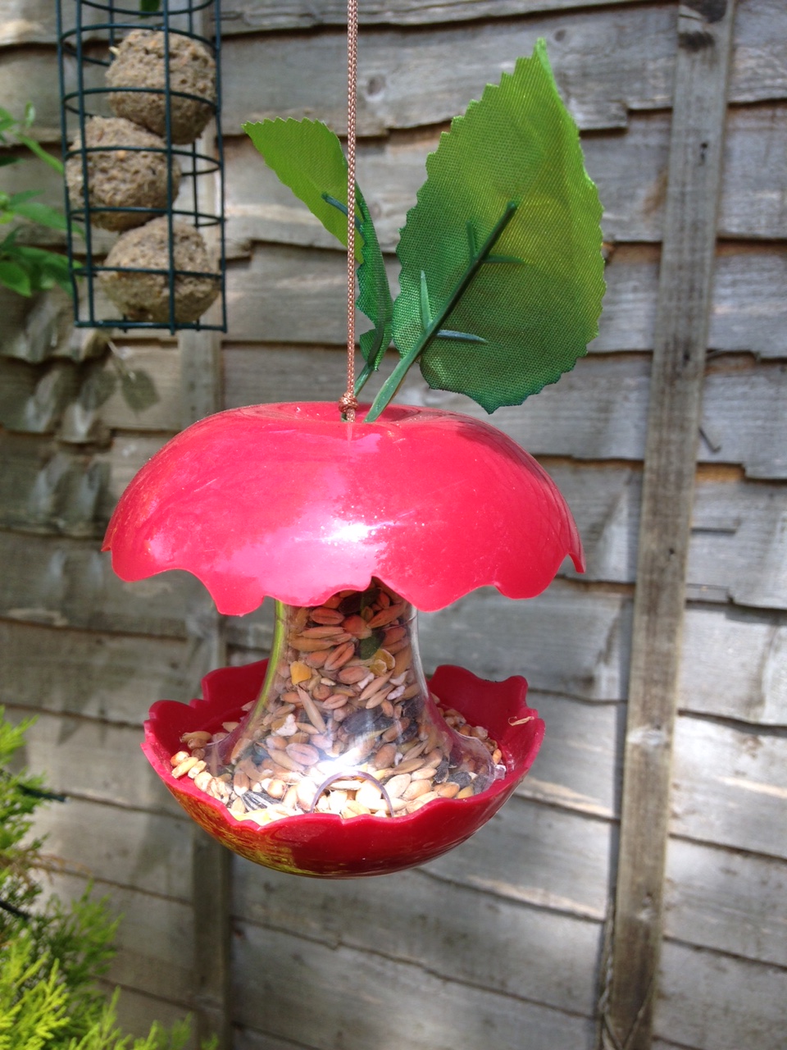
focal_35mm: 33
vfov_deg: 55.4
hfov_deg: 42.9
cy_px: 525
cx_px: 394
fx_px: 1000
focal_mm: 4.12
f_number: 2.4
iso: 50
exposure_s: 1/361
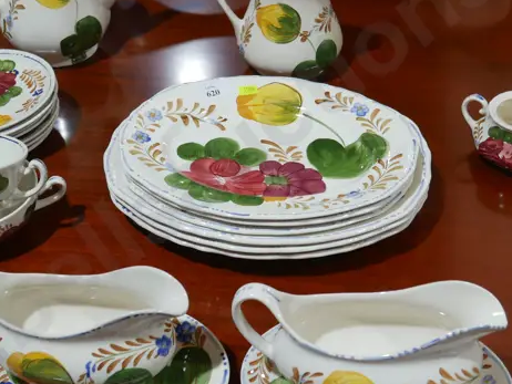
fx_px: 918
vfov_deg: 23.6
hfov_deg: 31.2
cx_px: 248
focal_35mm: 62
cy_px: 147
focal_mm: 14
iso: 200
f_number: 4
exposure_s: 1/80
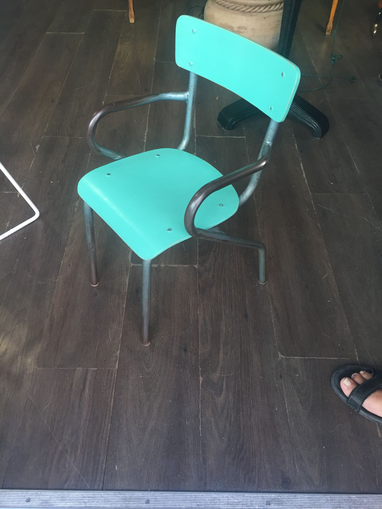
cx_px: 191
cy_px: 254
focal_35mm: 29
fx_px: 427
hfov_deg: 48.2
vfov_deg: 61.7
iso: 64
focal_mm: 4.15
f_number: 2.2
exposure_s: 1/33
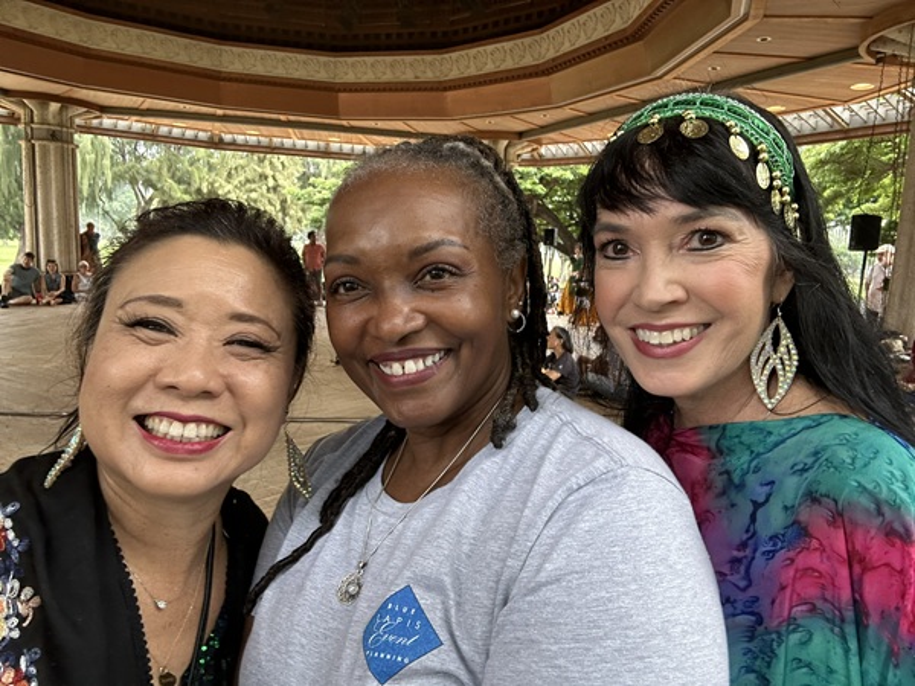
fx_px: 608
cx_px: 458
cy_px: 343
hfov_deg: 73.9
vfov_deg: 58.9
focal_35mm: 23
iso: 80
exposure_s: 1/92
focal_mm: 2.69
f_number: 1.9
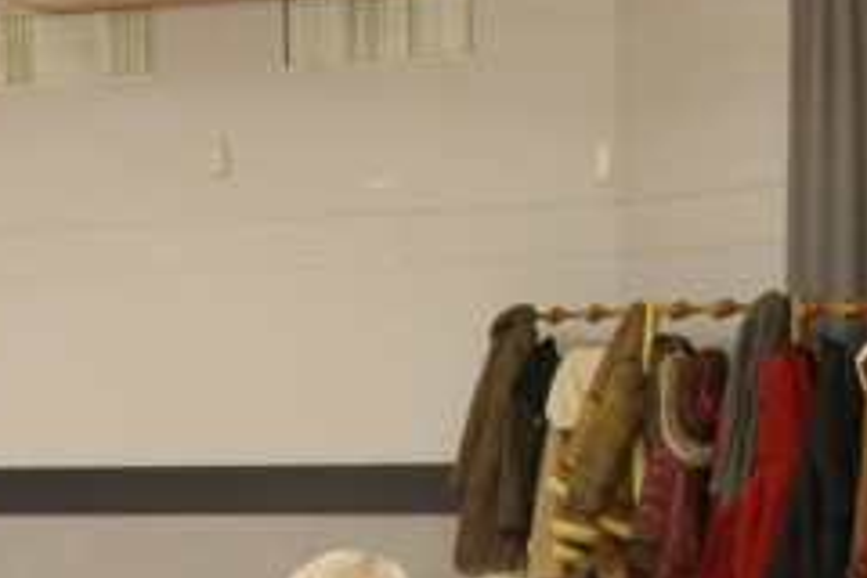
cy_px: 867
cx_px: 2
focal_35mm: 123
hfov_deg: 16.3
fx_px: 2962
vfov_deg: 10.7
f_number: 4
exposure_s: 1/25
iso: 400
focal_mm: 22
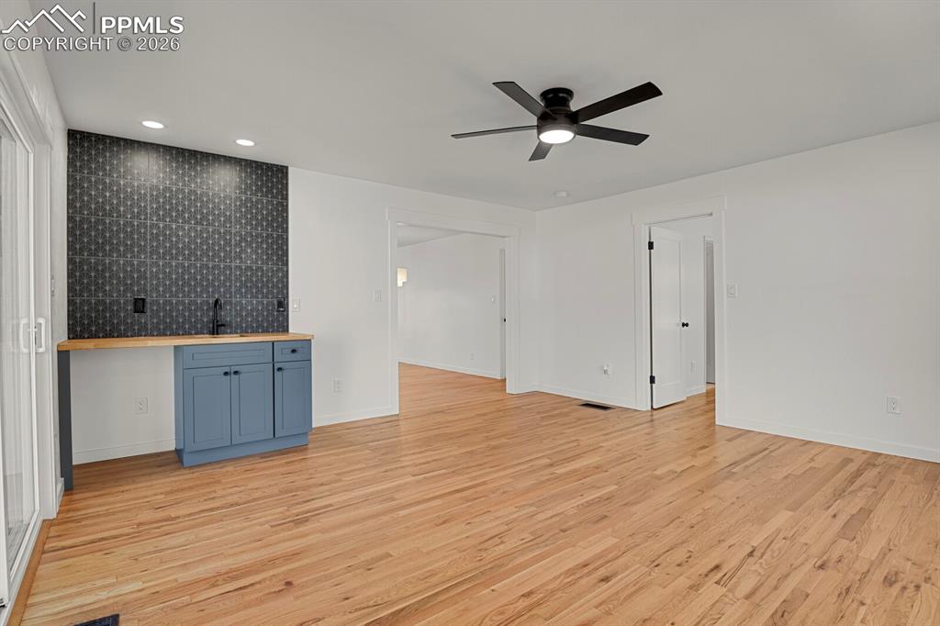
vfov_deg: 70.4
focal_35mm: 17
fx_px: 444
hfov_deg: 93.3
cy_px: 313
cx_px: 470
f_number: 8
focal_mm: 17
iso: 3600
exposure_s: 1/20
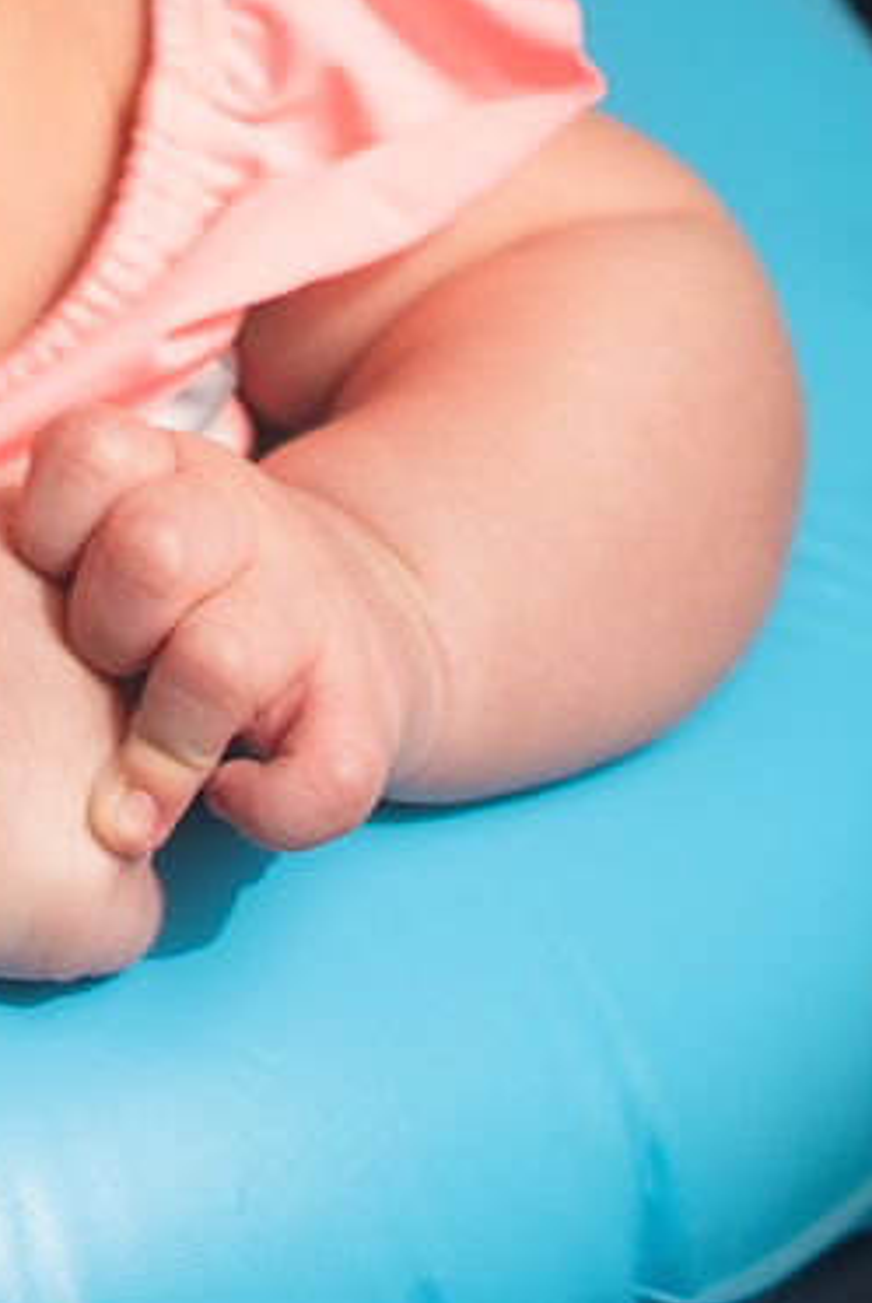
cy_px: -764
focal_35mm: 169
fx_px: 6123
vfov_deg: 11.5
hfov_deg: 7.9
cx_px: -637
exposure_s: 1/125
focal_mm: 35
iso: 160
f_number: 2.8
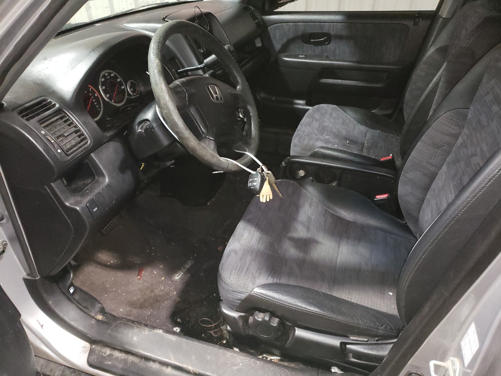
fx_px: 376
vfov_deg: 53.1
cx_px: 250
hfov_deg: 67.3
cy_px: 188
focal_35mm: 26
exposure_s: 1/24
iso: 625
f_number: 1.5
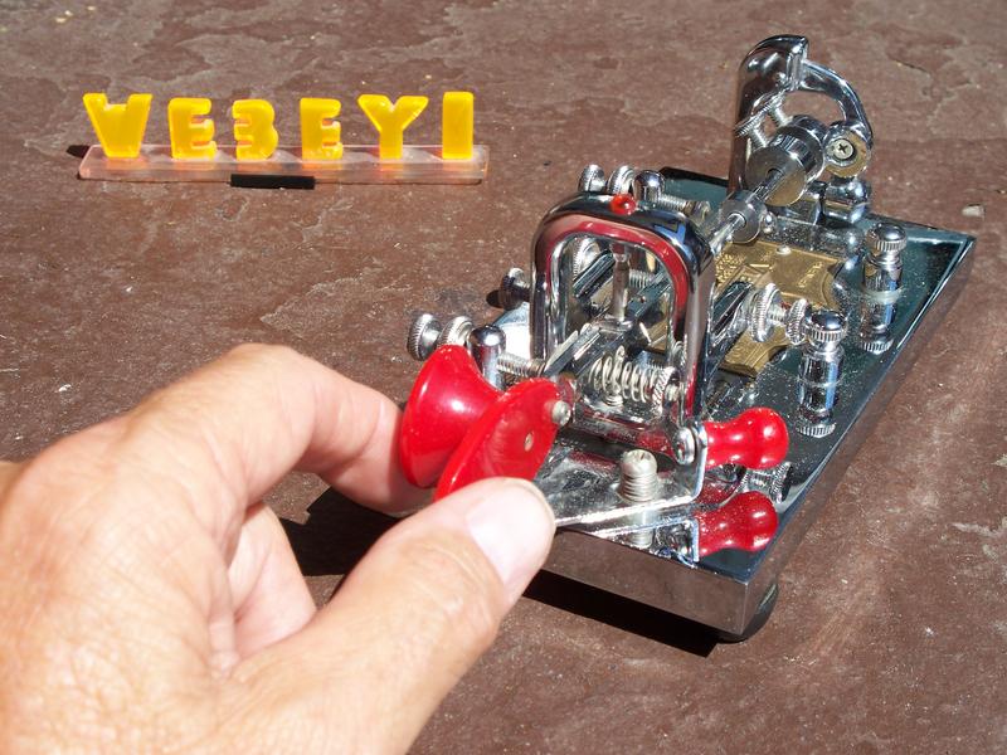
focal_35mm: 61
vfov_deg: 24.0
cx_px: 504
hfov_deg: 31.7
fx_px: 1775
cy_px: 378
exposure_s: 1/320
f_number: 5.6
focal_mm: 12.89
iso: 80
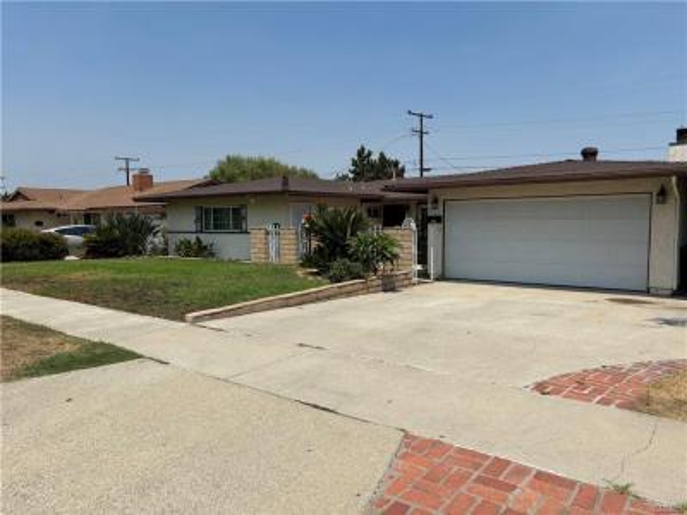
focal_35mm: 26
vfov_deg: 53.1
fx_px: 516
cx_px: 344
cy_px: 258
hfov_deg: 67.3
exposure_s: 1/5348
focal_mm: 5.96
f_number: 1.6
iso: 50
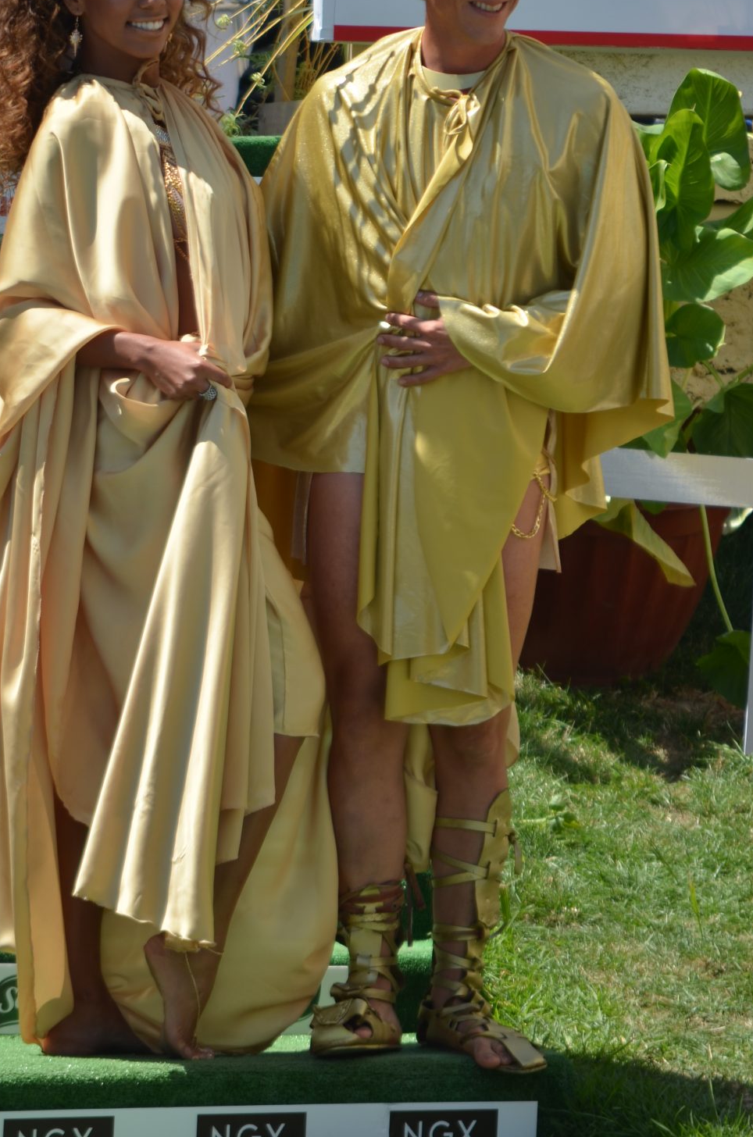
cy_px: 413
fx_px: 13303
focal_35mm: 422
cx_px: 369
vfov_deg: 4.9
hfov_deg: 3.2
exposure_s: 1/400
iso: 100
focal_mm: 200
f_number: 5.6
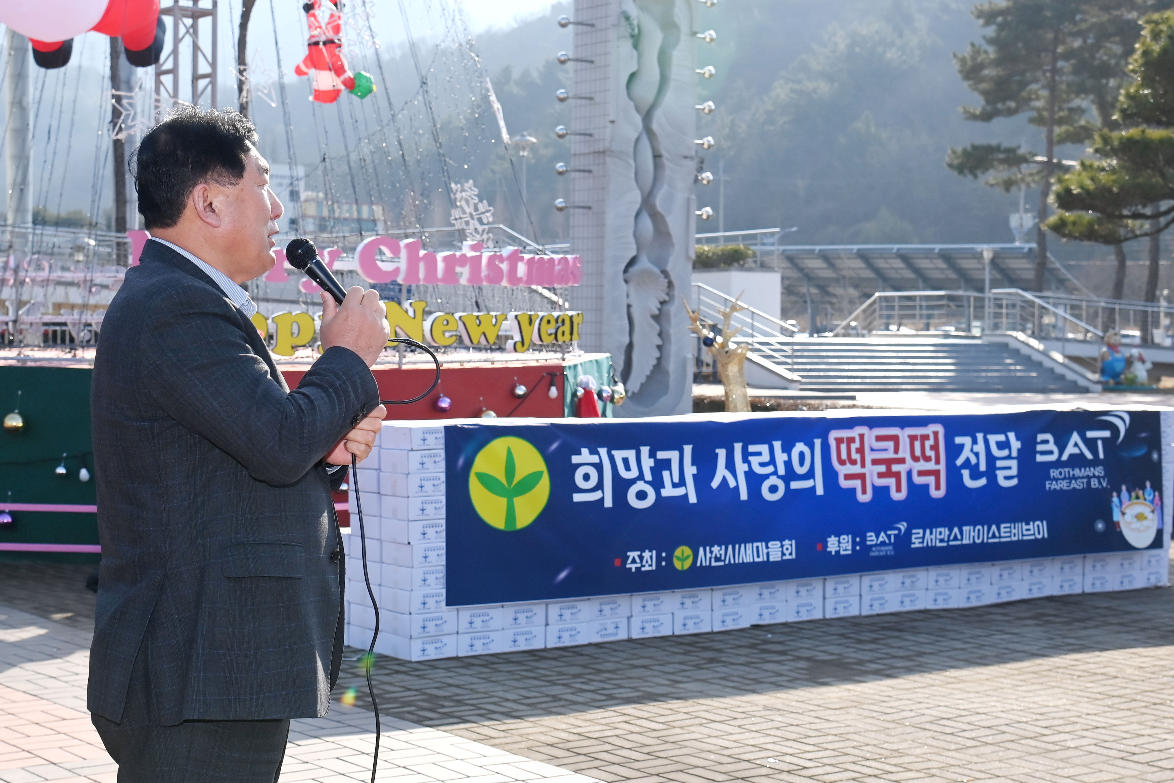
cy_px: 392
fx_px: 1500
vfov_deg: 29.2
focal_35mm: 46
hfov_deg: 42.7
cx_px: 587
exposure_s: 1/1250
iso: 400
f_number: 7.1
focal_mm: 46
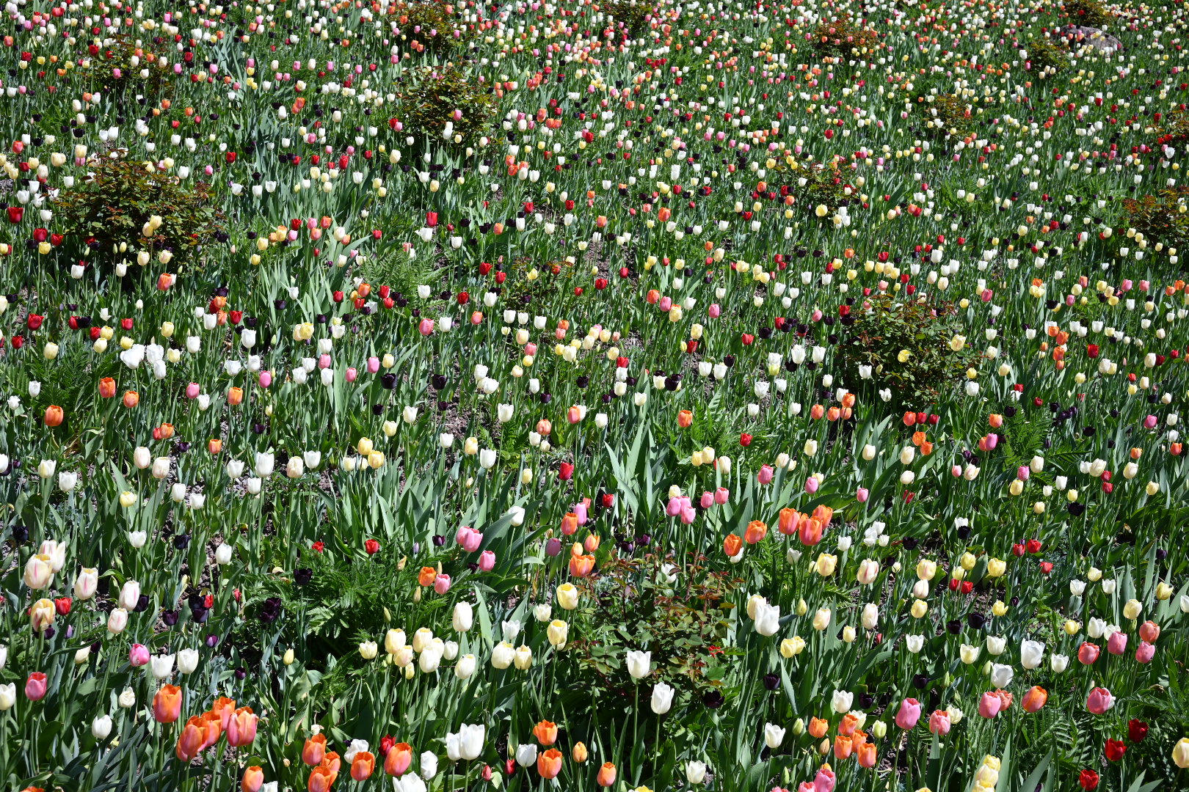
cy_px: 396
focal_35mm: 40
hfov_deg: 48.5
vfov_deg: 33.4
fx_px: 1321
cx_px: 594
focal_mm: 40
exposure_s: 1/200
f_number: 7.1
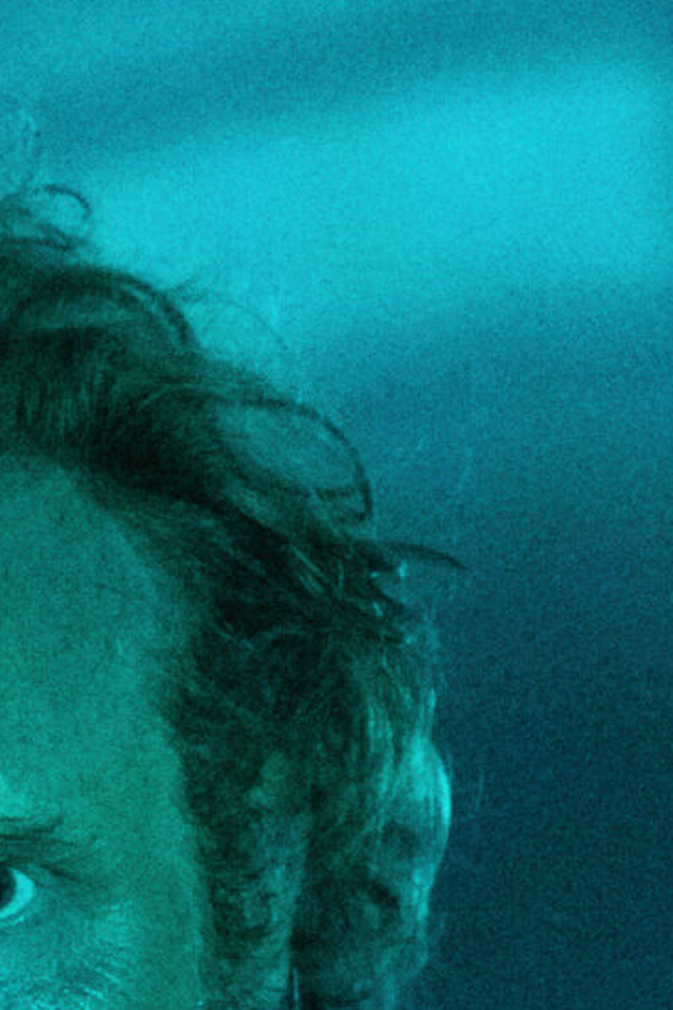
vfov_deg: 3.9
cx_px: 167
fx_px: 14693
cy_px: 941
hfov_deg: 2.6
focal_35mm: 524
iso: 12800
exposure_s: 1/200
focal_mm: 150
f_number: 4.5
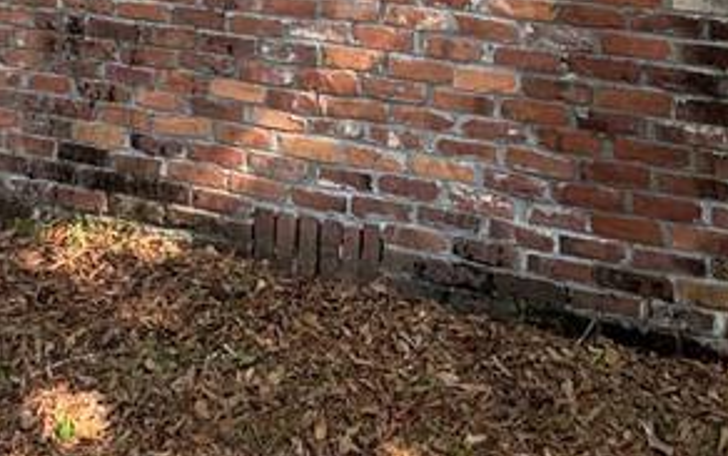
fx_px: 1032
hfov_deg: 38.8
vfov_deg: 19.4
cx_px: 354
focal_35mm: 52
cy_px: -339
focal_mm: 2.22
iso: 50
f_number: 2.2
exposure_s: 1/99
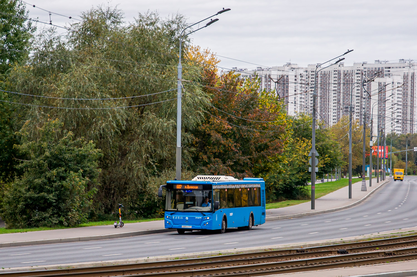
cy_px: 138
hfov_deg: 15.2
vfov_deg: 10.1
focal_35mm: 135
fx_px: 1562
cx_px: 208
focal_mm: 90
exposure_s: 1/320
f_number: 6.3
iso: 320
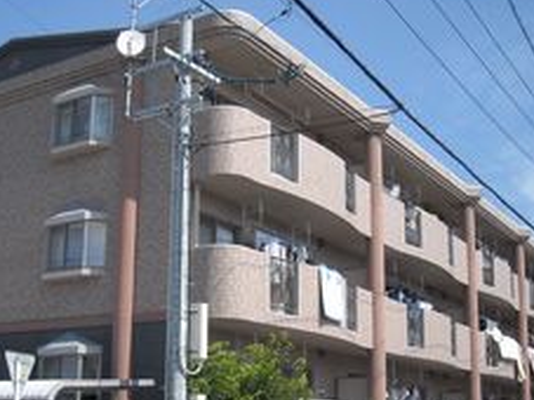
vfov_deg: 26.8
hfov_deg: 35.4
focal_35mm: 54
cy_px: 274
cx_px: 214
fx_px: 833
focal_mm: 5.7
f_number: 5.6
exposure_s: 1/296
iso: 64
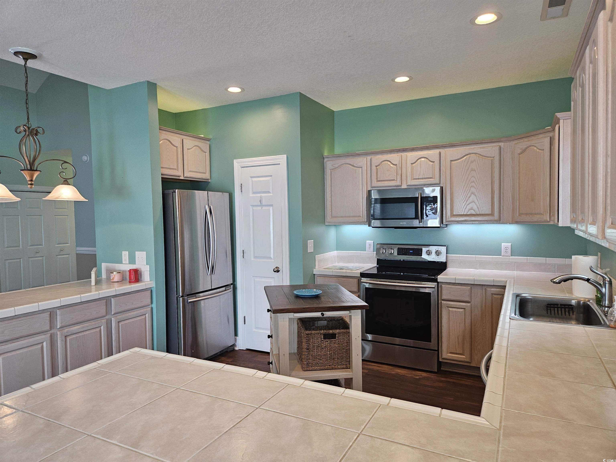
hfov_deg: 73.9
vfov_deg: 58.9
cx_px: 308
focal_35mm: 23
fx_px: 409
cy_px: 231
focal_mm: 5.4
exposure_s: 1/120
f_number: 1.8
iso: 100
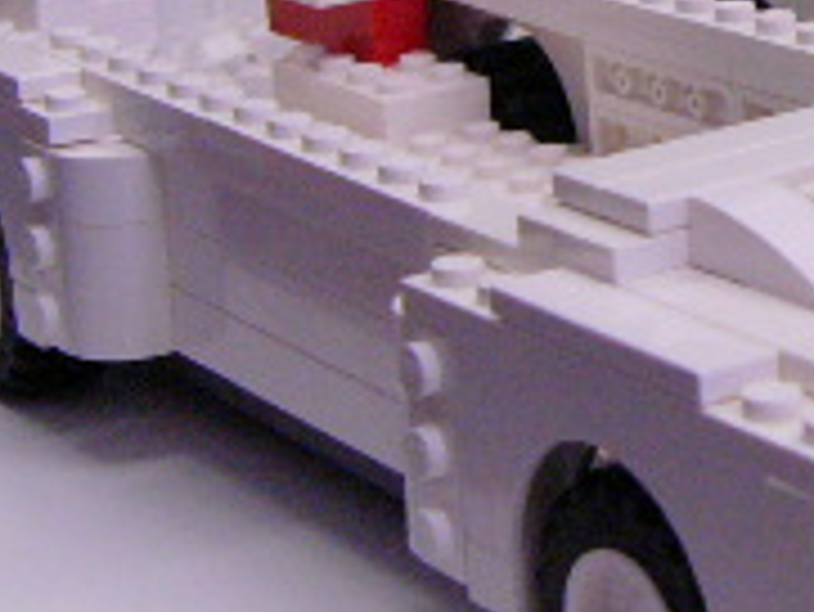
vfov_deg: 11.6
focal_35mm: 127
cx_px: 1093
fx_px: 2988
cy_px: 81
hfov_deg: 14.8
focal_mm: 6
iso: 200
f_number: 2.8
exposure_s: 1/40
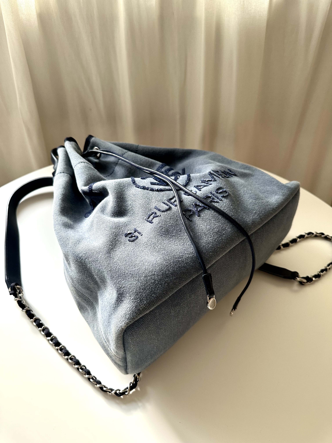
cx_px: 166
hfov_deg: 56.8
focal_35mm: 24
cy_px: 222
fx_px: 307
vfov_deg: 71.6
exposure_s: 1/81
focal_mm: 6.86
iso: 250
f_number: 1.78
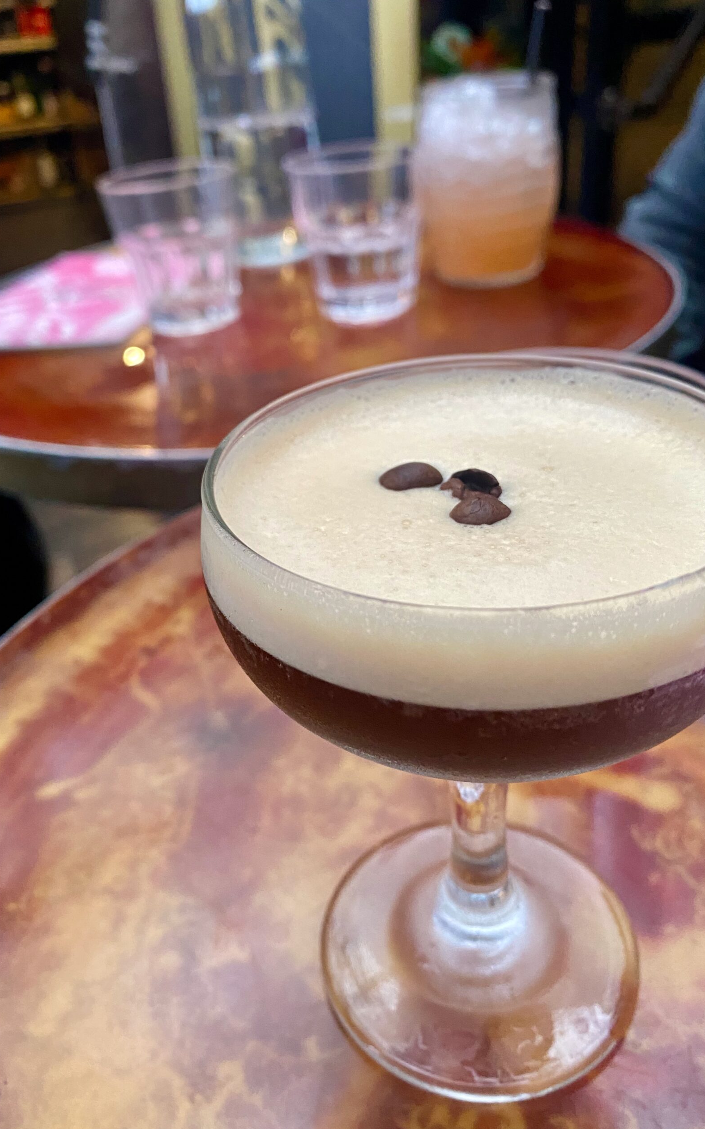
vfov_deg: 66.5
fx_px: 861
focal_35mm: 28
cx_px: 331
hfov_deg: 44.5
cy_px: 561
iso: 250
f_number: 1.8
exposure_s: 1/50
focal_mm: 4.25
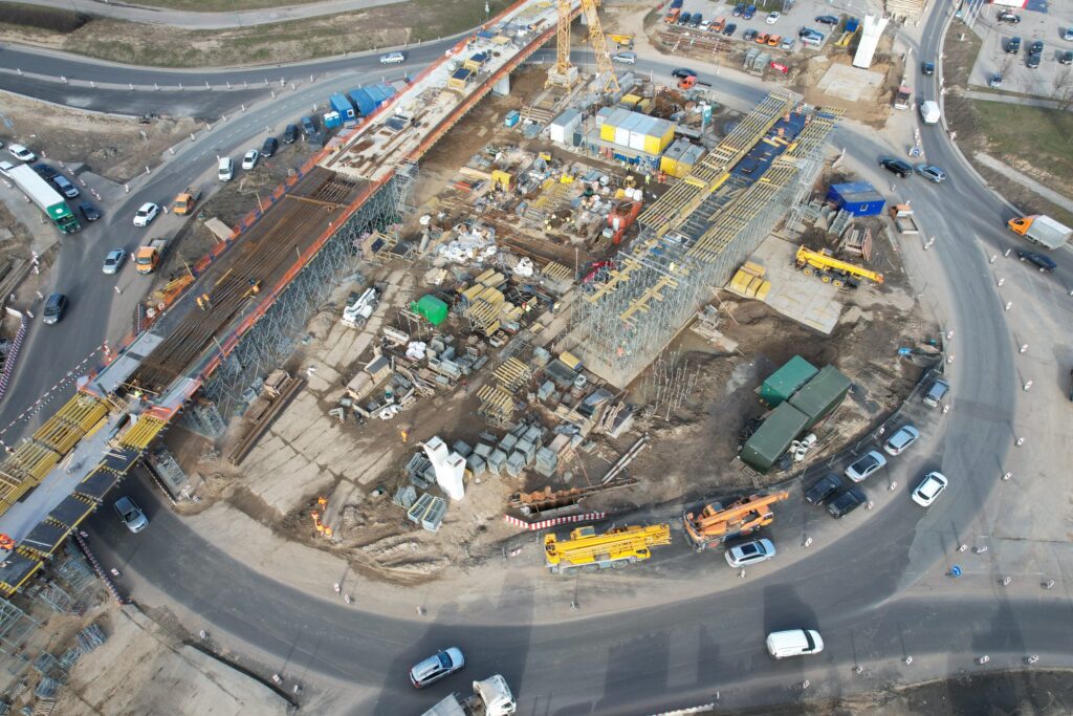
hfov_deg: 78.6
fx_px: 656
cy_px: 358
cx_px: 536
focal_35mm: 22
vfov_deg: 57.2
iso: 100
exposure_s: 1/400
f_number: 2.8
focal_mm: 8.38
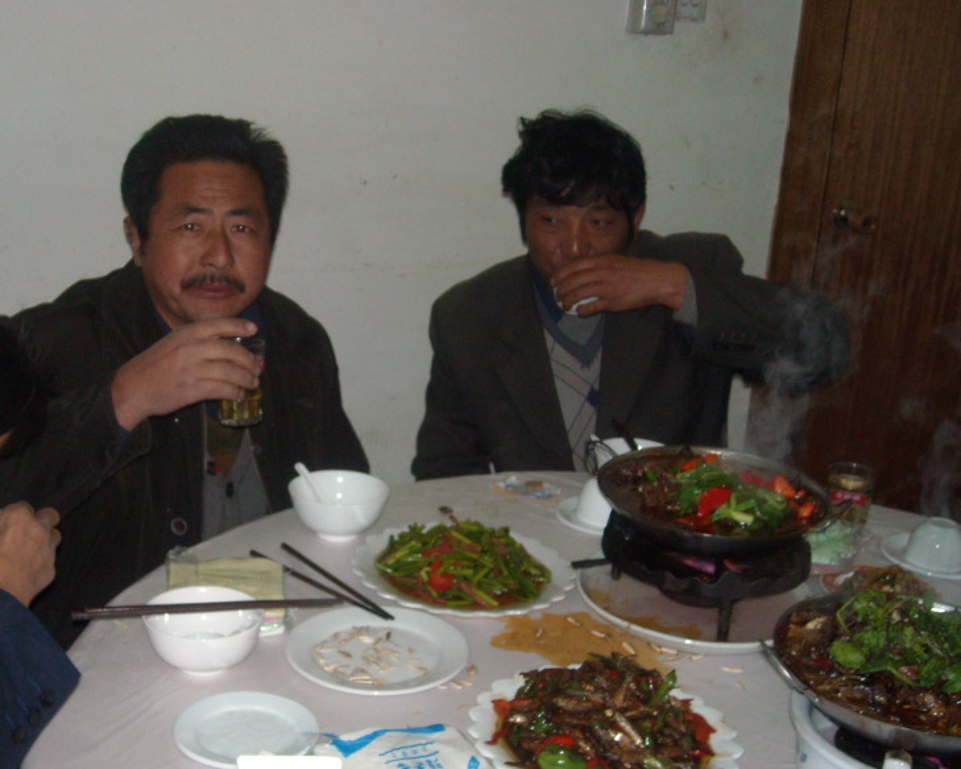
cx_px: 318
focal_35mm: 48
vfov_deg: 31.3
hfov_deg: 38.3
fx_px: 1365
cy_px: 481
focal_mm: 5.7
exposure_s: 1/60
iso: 200
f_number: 2.8
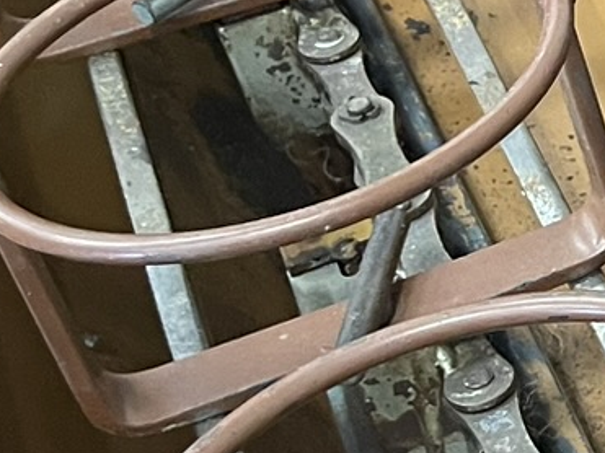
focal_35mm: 138
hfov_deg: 11.3
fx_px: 2411
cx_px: 1567
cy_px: 46
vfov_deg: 10.7
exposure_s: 1/60
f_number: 1.6
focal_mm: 5.1
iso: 400
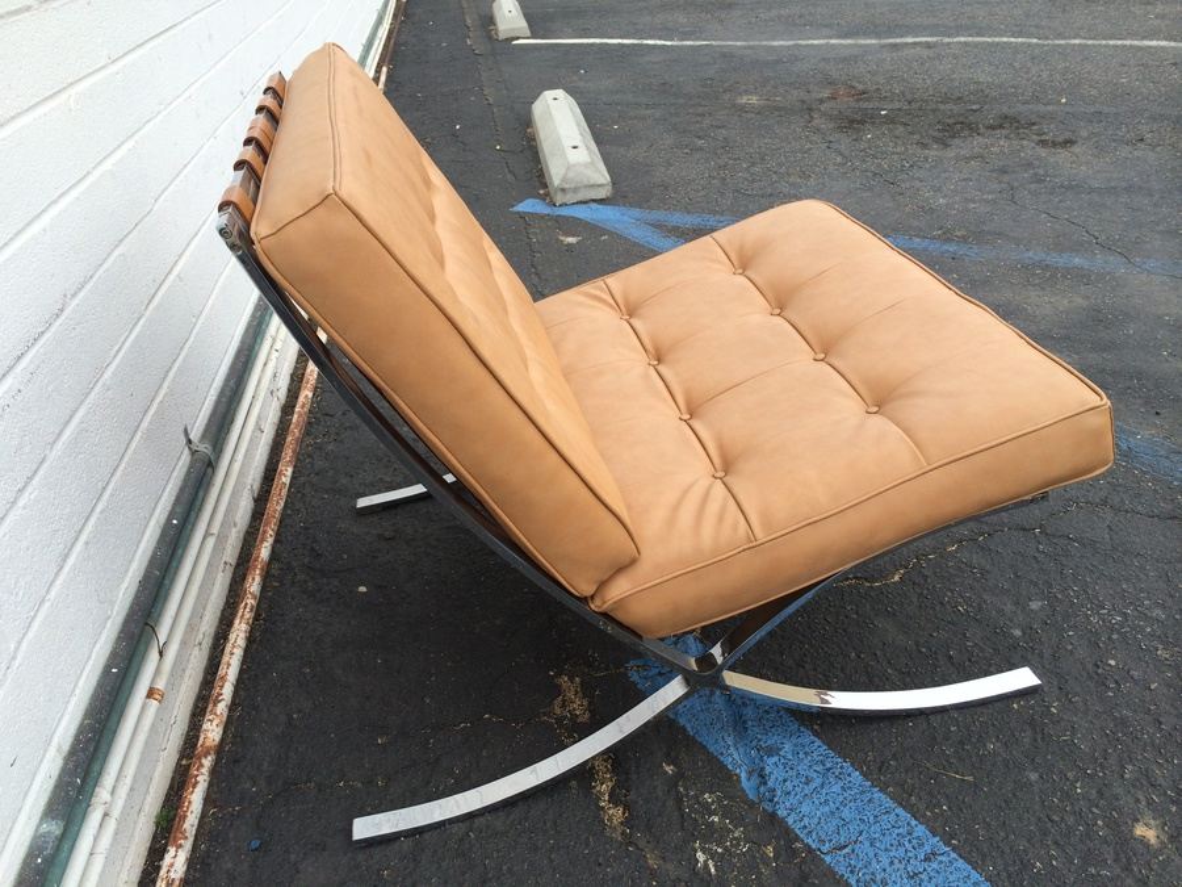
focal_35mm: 30
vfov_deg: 46.8
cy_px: 444
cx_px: 591
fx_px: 1024
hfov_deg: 60.0
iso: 32
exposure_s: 1/789
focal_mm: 4.12
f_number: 2.2
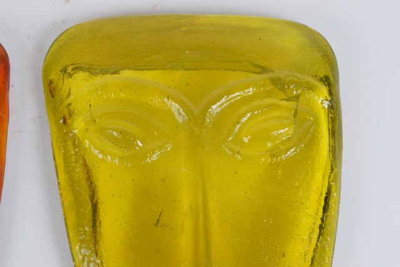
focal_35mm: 82
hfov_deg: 24.6
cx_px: 200
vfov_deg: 16.6
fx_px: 917
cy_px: 134
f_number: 10
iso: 800
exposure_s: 1/125
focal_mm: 55
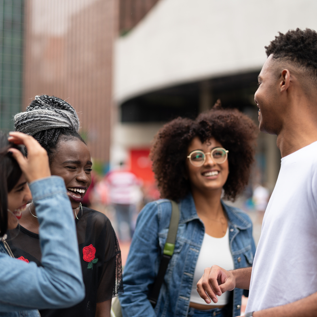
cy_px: 158
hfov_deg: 26.5
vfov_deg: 26.5
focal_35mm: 65
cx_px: 150
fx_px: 673
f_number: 1.4
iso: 100
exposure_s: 1/500
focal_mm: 50
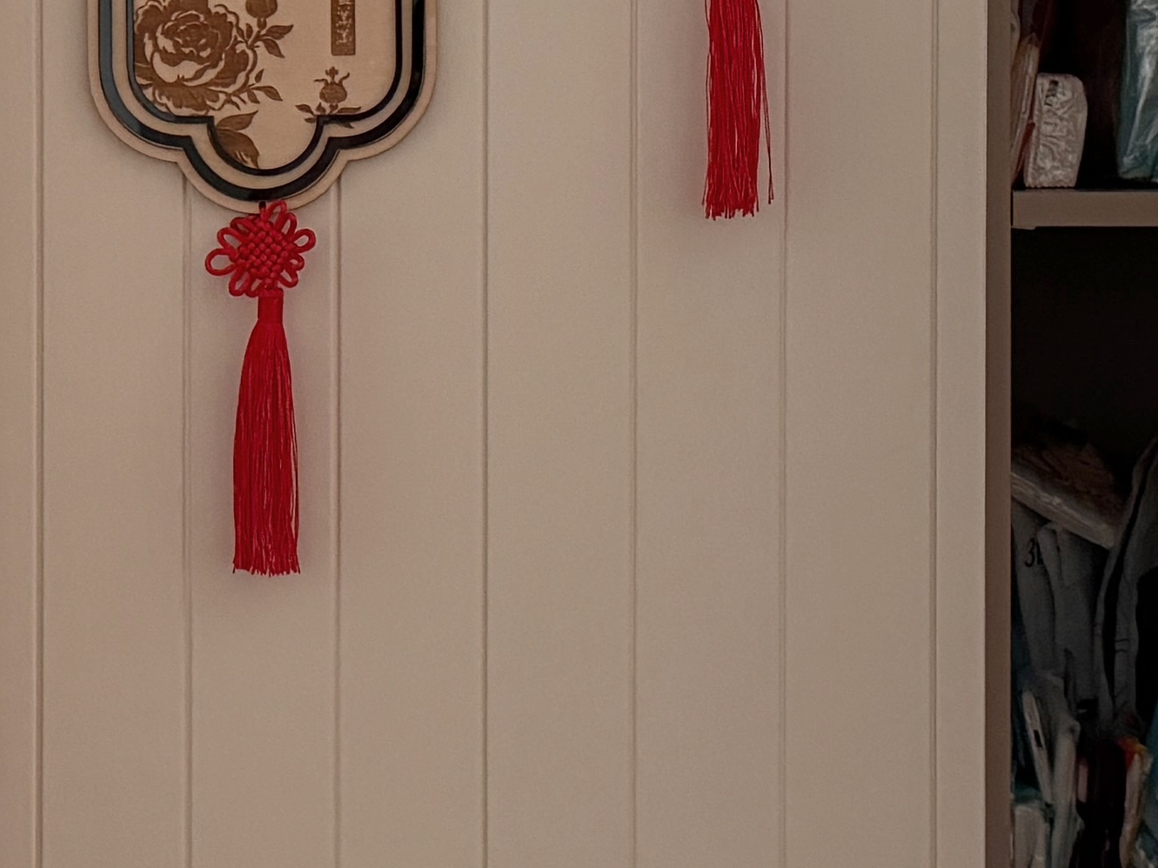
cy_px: 205
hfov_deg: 19.0
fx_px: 3445
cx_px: 392
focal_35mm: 103
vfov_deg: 14.3
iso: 500
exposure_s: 1/60
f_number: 1.78
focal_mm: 6.76
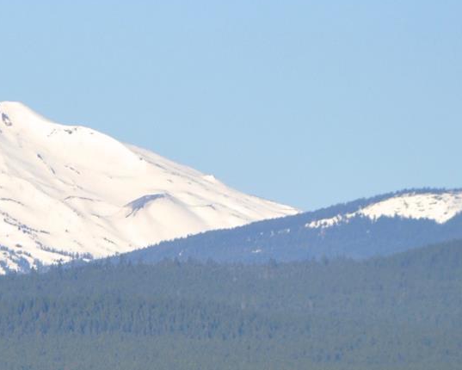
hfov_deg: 3.0
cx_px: 89
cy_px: 267
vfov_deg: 2.4
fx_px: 8854
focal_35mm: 647
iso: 200
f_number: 7.1
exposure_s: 1/800
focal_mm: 165
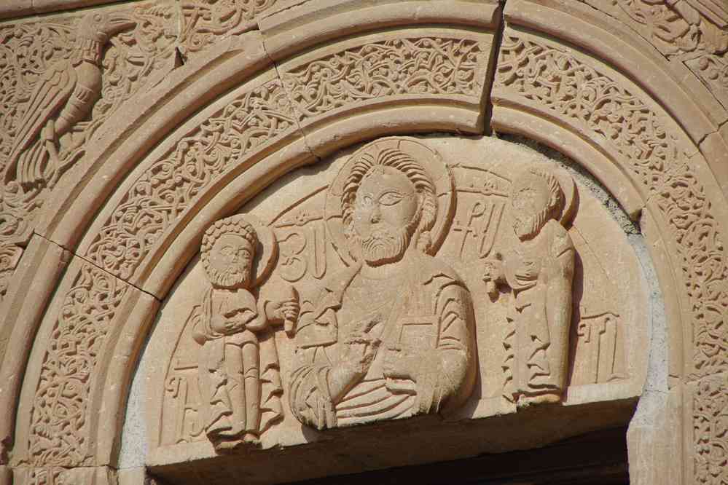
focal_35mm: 345
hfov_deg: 6.0
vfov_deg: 4.0
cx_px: 364
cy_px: 242
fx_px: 6976
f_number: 10
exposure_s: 1/250
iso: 400
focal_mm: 230
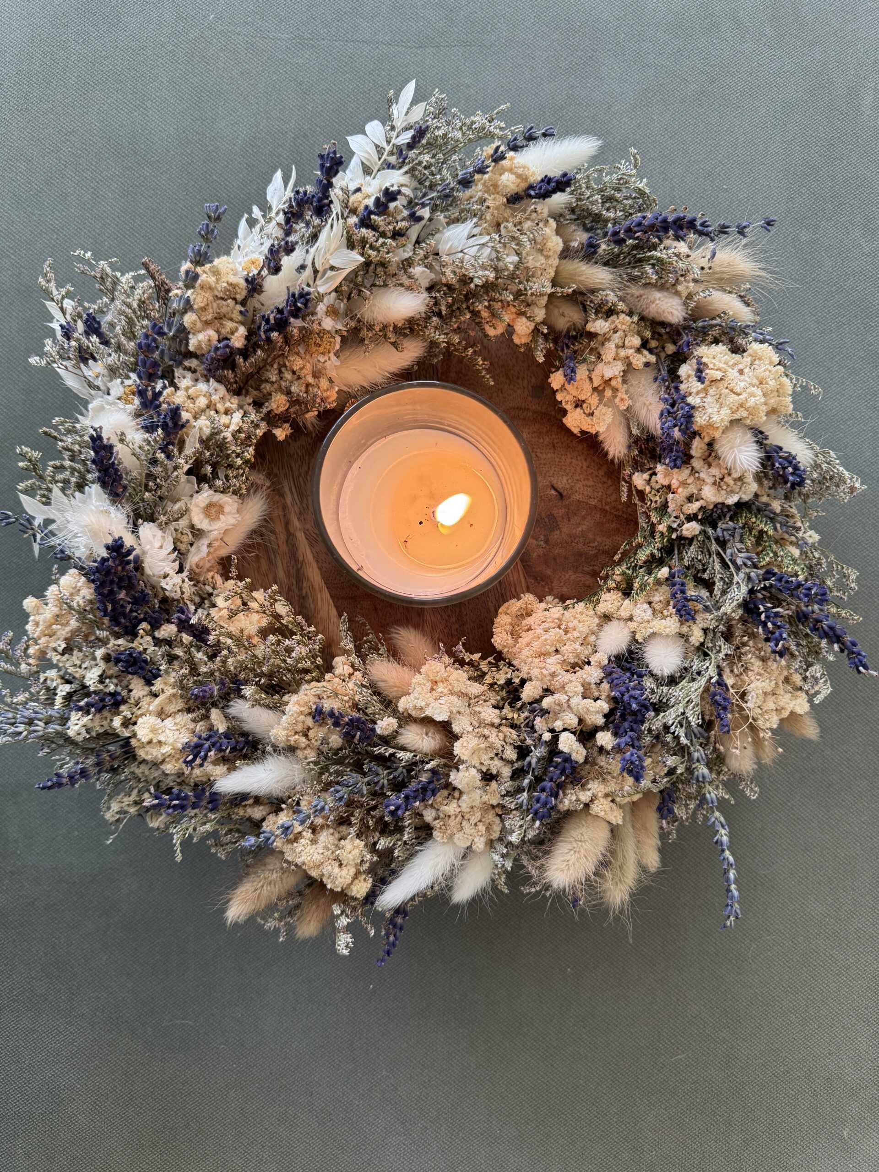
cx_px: 440
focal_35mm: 24
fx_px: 813
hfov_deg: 56.8
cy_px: 586
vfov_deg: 71.6
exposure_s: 1/121
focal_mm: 6.76
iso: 200
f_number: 1.78
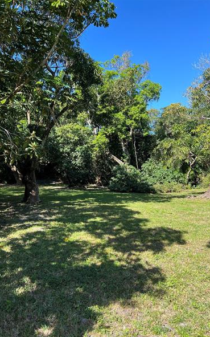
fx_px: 257
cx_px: 89
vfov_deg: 66.5
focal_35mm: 28
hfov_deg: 44.4
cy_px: 170
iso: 50
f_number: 1.5
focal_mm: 5.7
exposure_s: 1/917
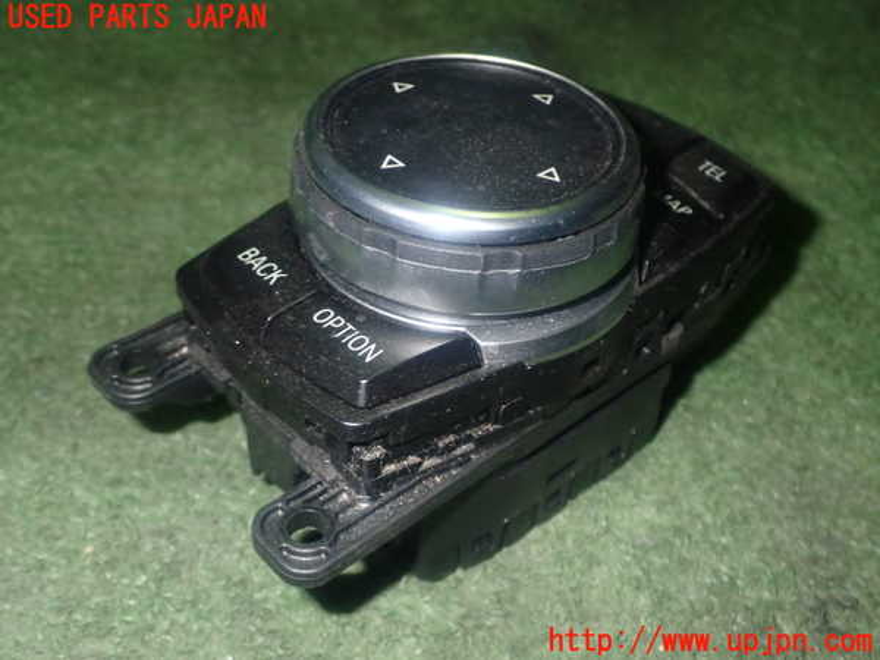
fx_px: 1119
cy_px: 330
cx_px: 440
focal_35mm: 44
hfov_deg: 42.9
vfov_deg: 32.9
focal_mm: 7.84
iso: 800
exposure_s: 1/40
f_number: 9
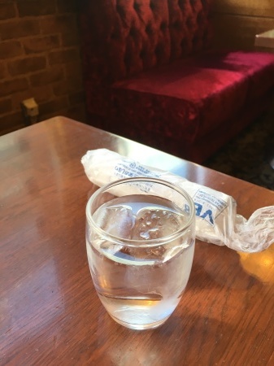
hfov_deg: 48.2
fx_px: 306
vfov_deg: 61.7
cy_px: 183
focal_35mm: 29
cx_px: 137
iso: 25
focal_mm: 4.15
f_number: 2.2
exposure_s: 1/30
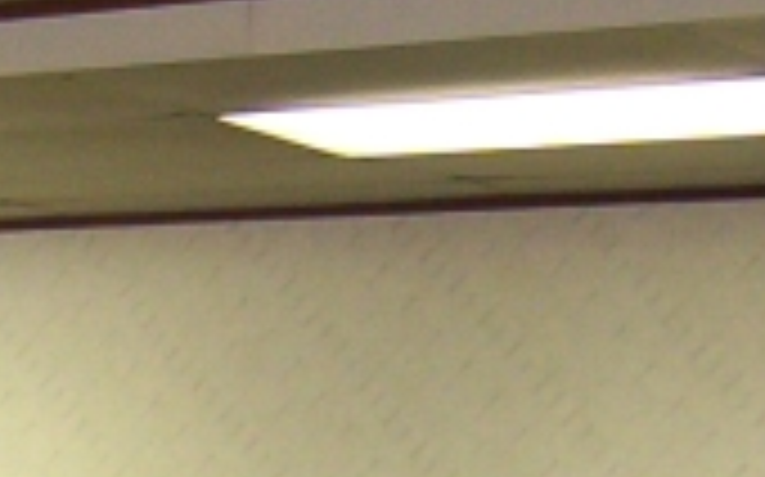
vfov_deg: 7.8
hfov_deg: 11.7
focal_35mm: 162
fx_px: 3375
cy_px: 922
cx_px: -706
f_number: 2.76
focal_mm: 5.54
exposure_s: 1/30
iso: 140
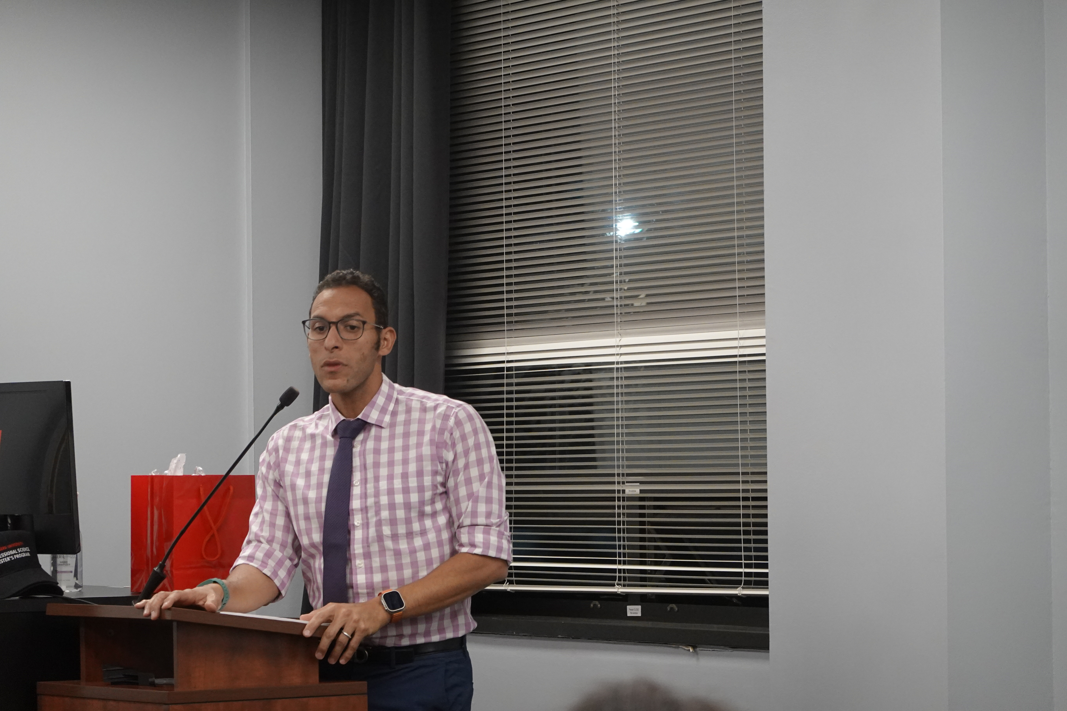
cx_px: 534
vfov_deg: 9.7
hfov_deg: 14.4
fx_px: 4208
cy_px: 356
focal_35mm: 142
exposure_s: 1/60
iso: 1250
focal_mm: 51.61
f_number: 4.5
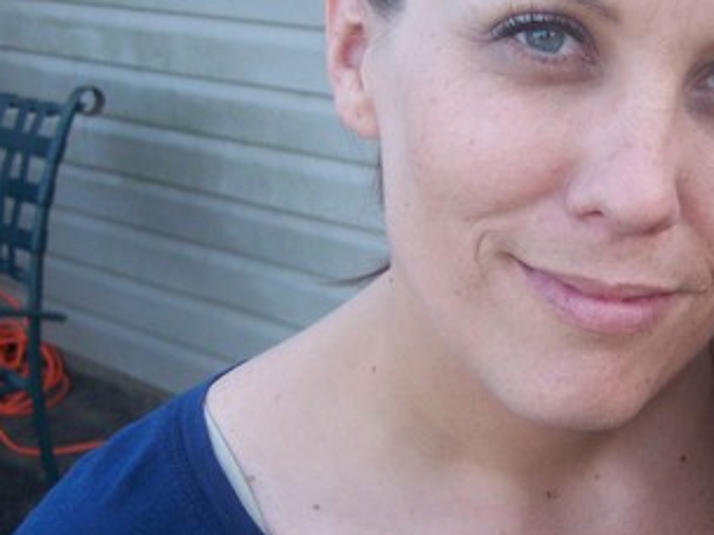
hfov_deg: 23.5
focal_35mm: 80
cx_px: 695
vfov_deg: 18.4
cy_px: 222
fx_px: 1650
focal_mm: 8
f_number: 2.8
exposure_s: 1/250
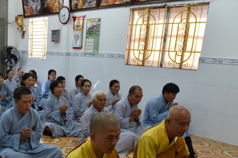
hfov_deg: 41.3
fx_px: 297
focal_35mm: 45
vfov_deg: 29.0
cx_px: 40
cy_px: 133
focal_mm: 24
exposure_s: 1/160
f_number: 6.3
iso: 1600
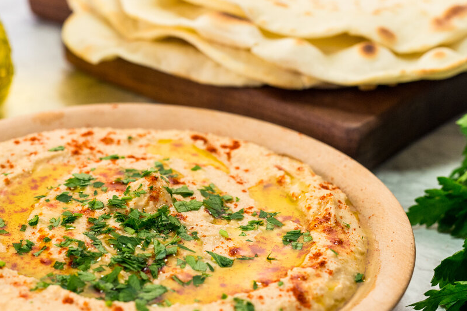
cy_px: 214
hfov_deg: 24.1
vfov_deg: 16.2
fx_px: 1090
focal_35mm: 84
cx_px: 152
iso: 640
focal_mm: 50
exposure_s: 1/125
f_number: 5.6
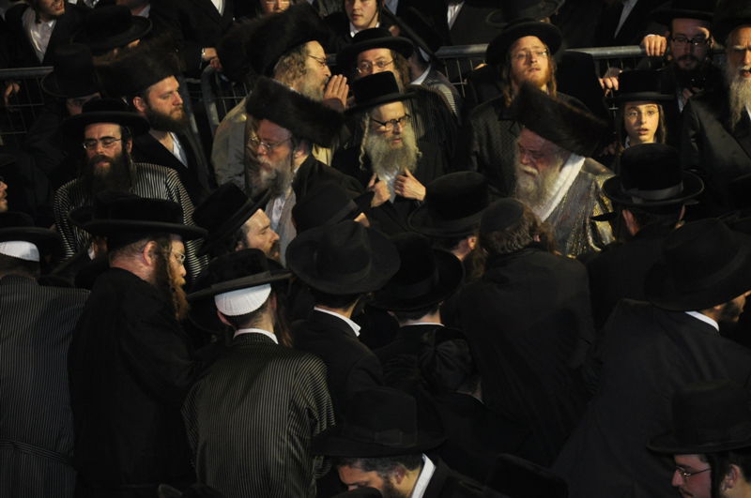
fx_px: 3281
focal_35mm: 158
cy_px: 249
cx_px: 376
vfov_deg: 8.7
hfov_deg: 13.1
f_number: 5.6
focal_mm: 105
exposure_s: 1/60
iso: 800
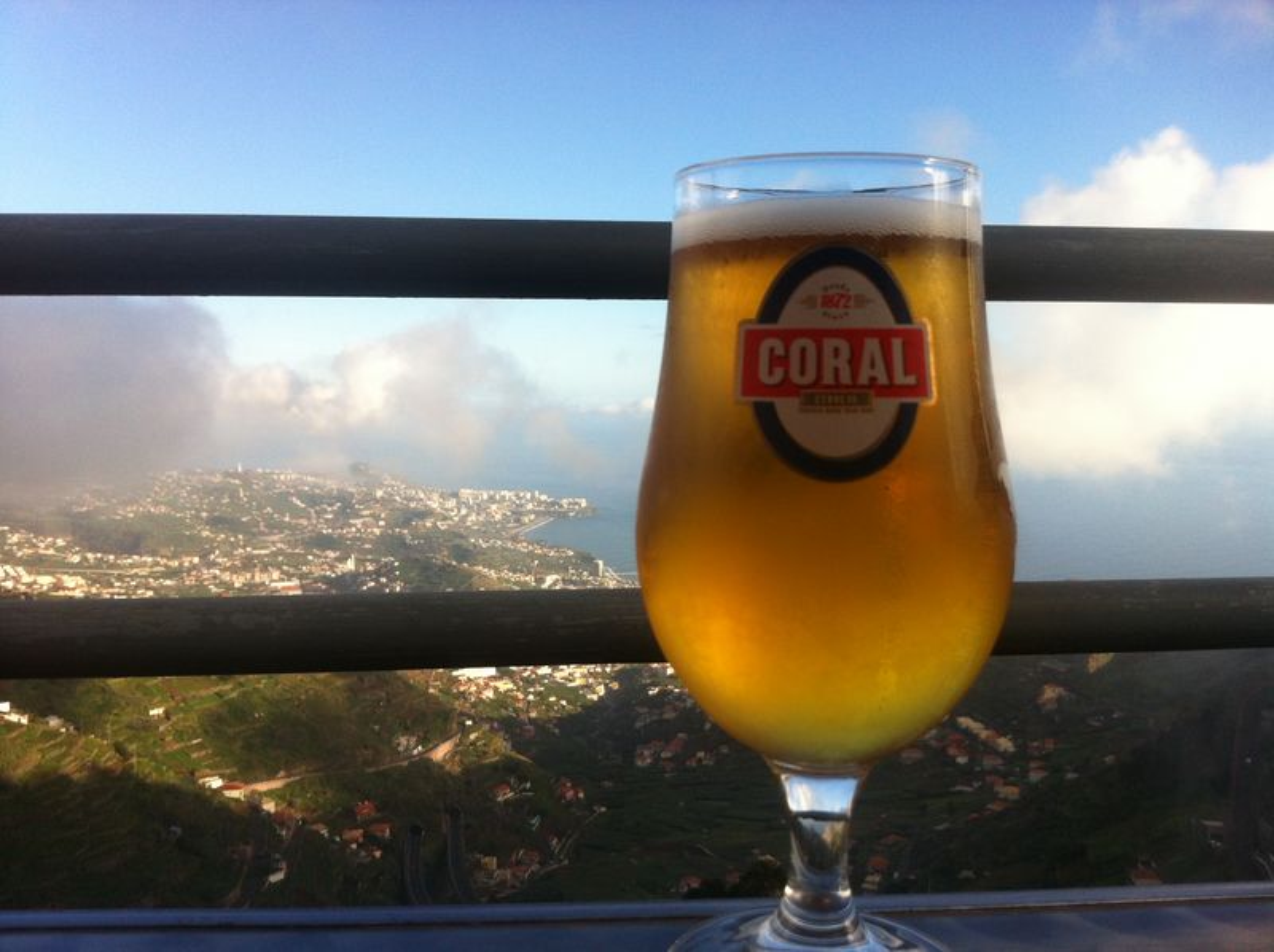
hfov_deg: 52.7
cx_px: 637
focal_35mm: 35
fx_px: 1287
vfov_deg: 40.6
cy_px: 476
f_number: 2.8
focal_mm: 3.85
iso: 80
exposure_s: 1/943
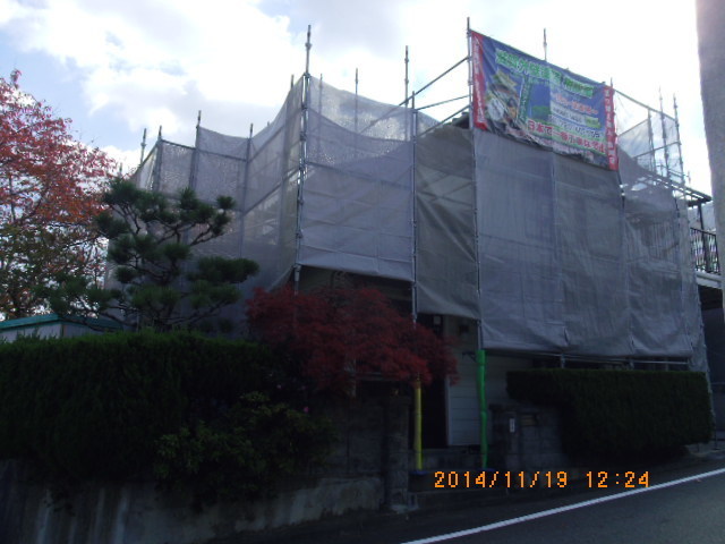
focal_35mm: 28
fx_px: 586
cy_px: 272
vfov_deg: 49.7
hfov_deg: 63.4
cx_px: 362
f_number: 3.9
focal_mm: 5.1
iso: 64
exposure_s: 1/360
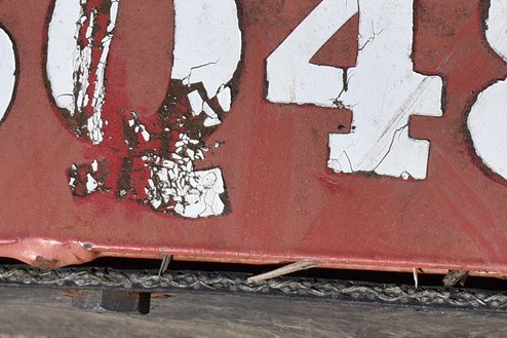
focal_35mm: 284
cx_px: 252
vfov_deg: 4.8
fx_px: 3994
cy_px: 34
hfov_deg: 7.3
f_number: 9
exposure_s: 1/320
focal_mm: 55
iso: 100
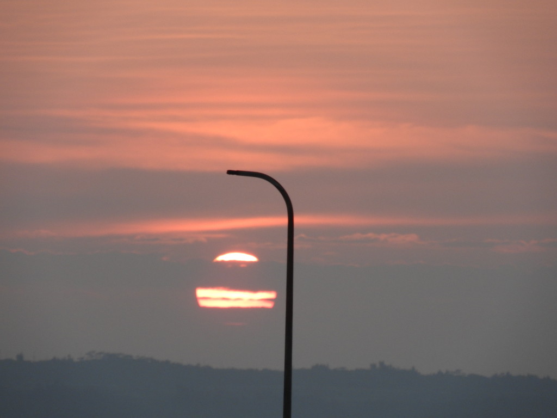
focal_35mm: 550
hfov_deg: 3.6
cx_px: 278
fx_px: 8850
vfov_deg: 2.7
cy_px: 209
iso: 180
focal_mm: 98.5
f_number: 5.6
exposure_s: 1/250
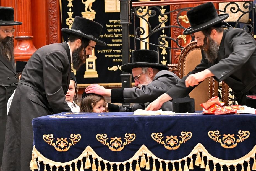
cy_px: 92
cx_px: 122
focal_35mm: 126
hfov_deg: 16.3
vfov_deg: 10.9
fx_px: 896
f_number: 4
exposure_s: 1/160
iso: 500
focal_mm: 76
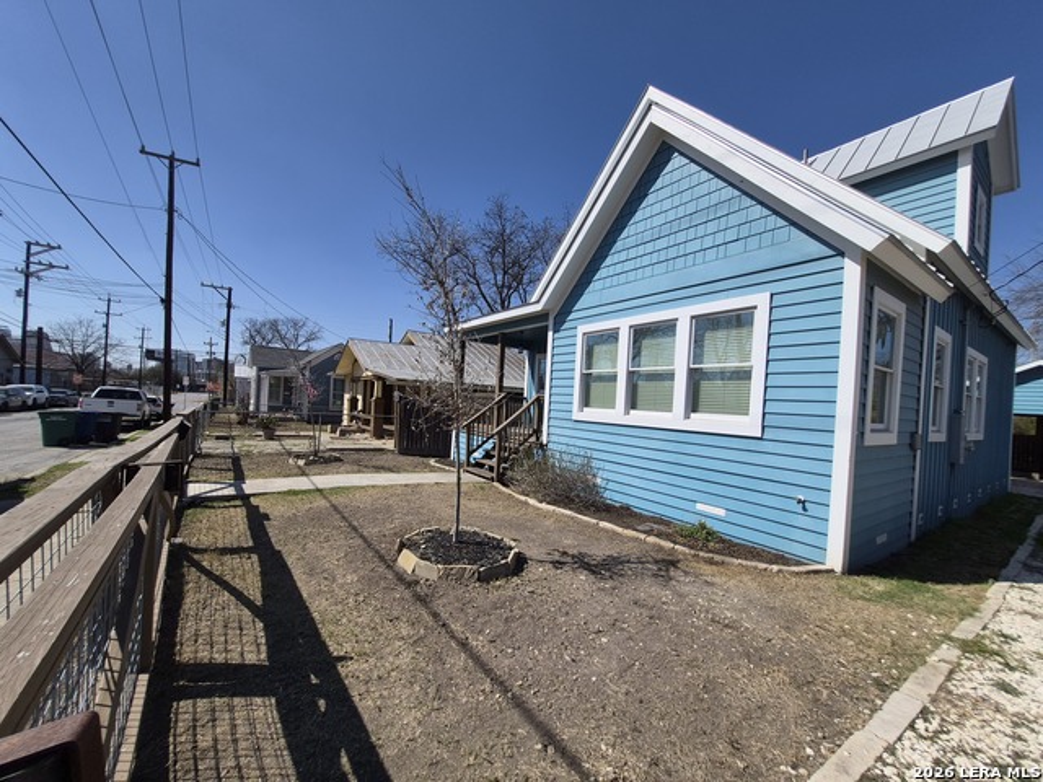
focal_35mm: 13
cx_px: 522
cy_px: 391
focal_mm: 1.74
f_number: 2.2
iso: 40
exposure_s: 1/3288
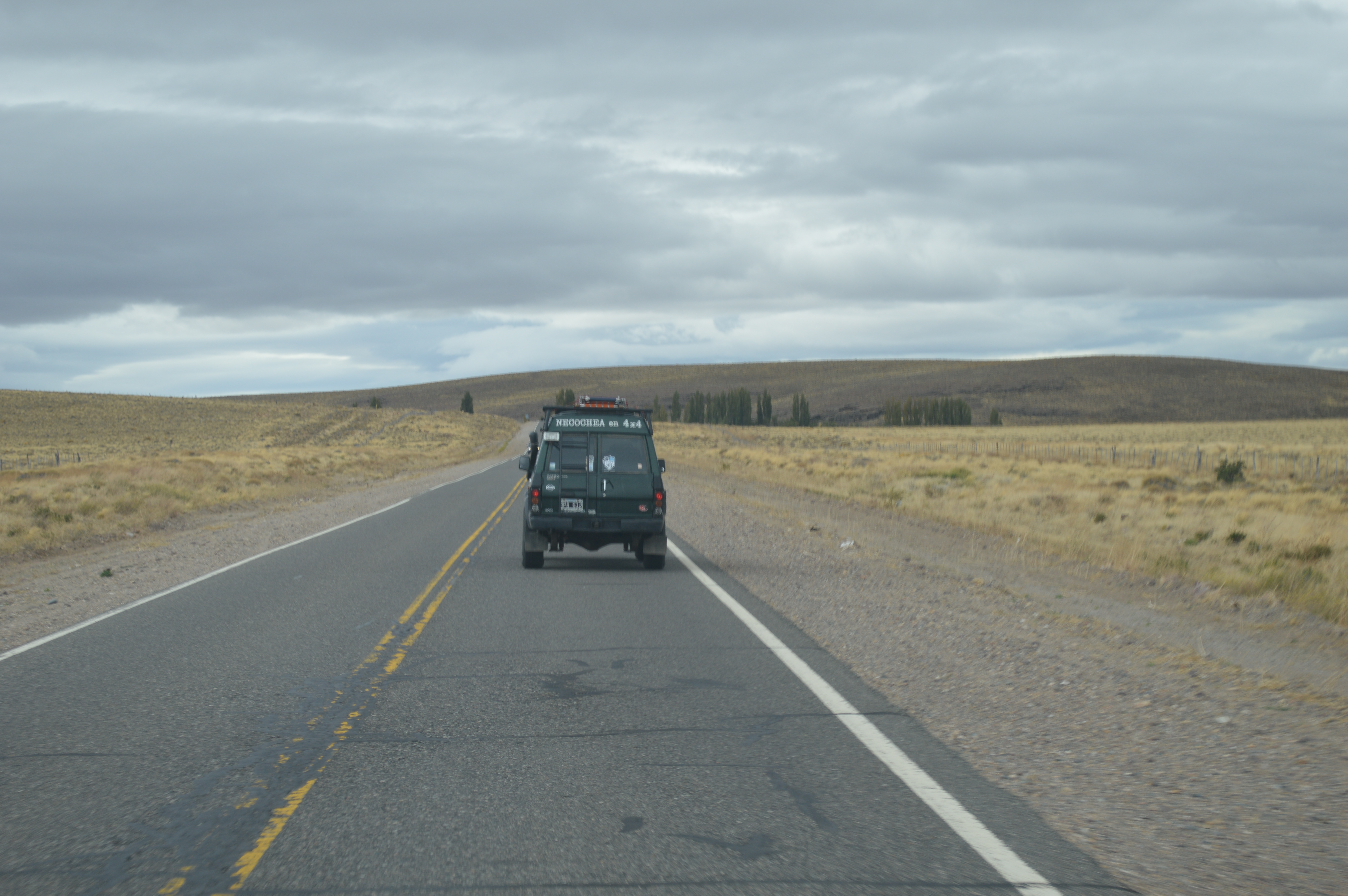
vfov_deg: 16.5
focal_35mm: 82
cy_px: 448
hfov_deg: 24.6
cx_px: 674
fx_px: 3086
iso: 100
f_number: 6.3
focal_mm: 55
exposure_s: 1/160
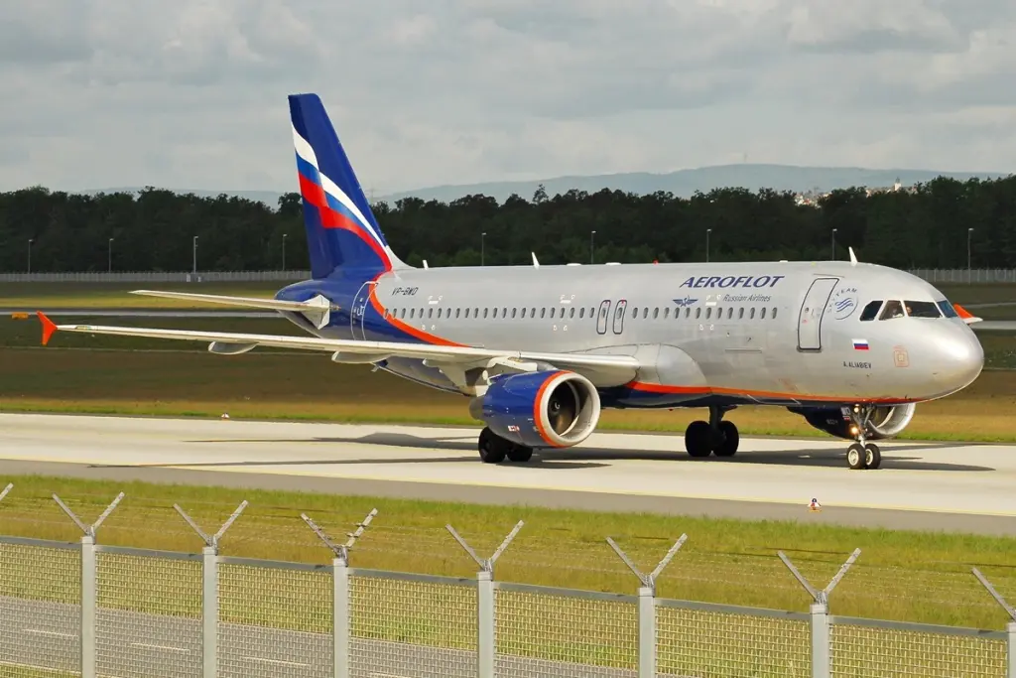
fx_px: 3895
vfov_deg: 9.9
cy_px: 339
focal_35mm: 138
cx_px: 508
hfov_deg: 14.9
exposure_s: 1/500
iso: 200
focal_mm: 92
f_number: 8
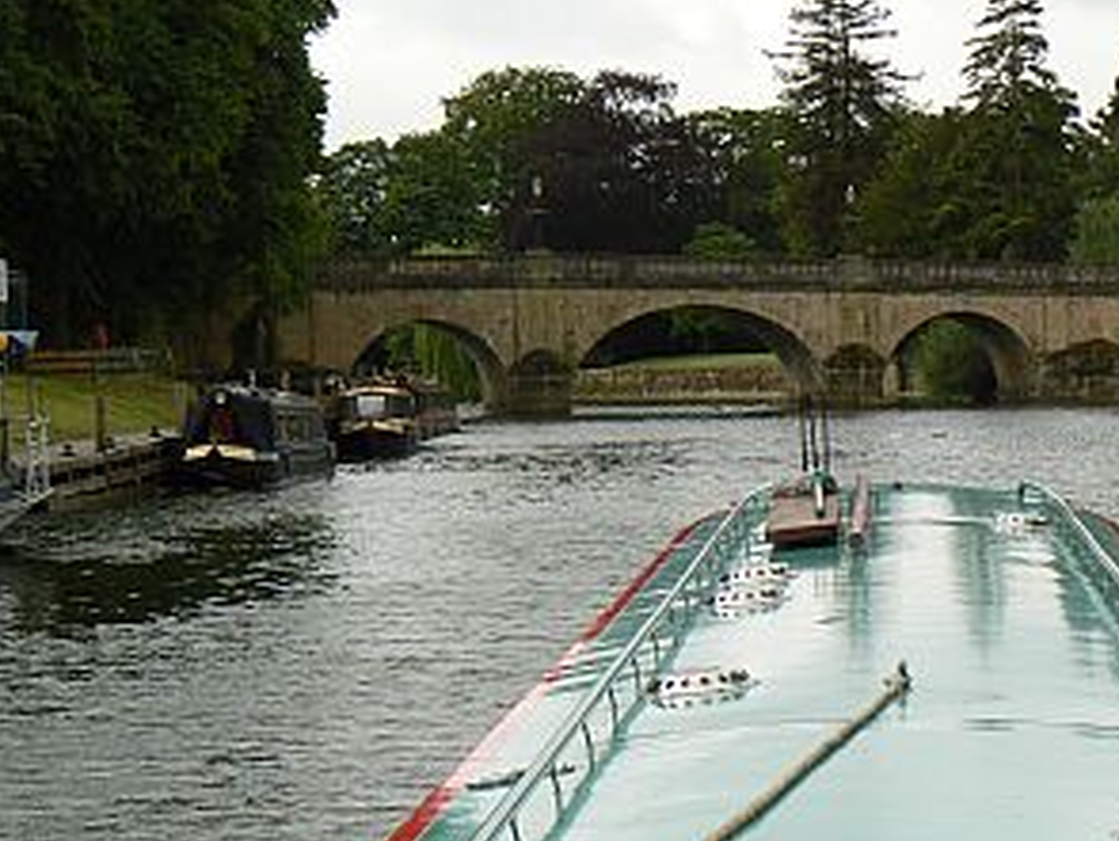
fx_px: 4076
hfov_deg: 15.6
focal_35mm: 126
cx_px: 594
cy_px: 470
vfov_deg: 11.8
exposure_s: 1/250
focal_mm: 17.7
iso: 80
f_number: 5.6
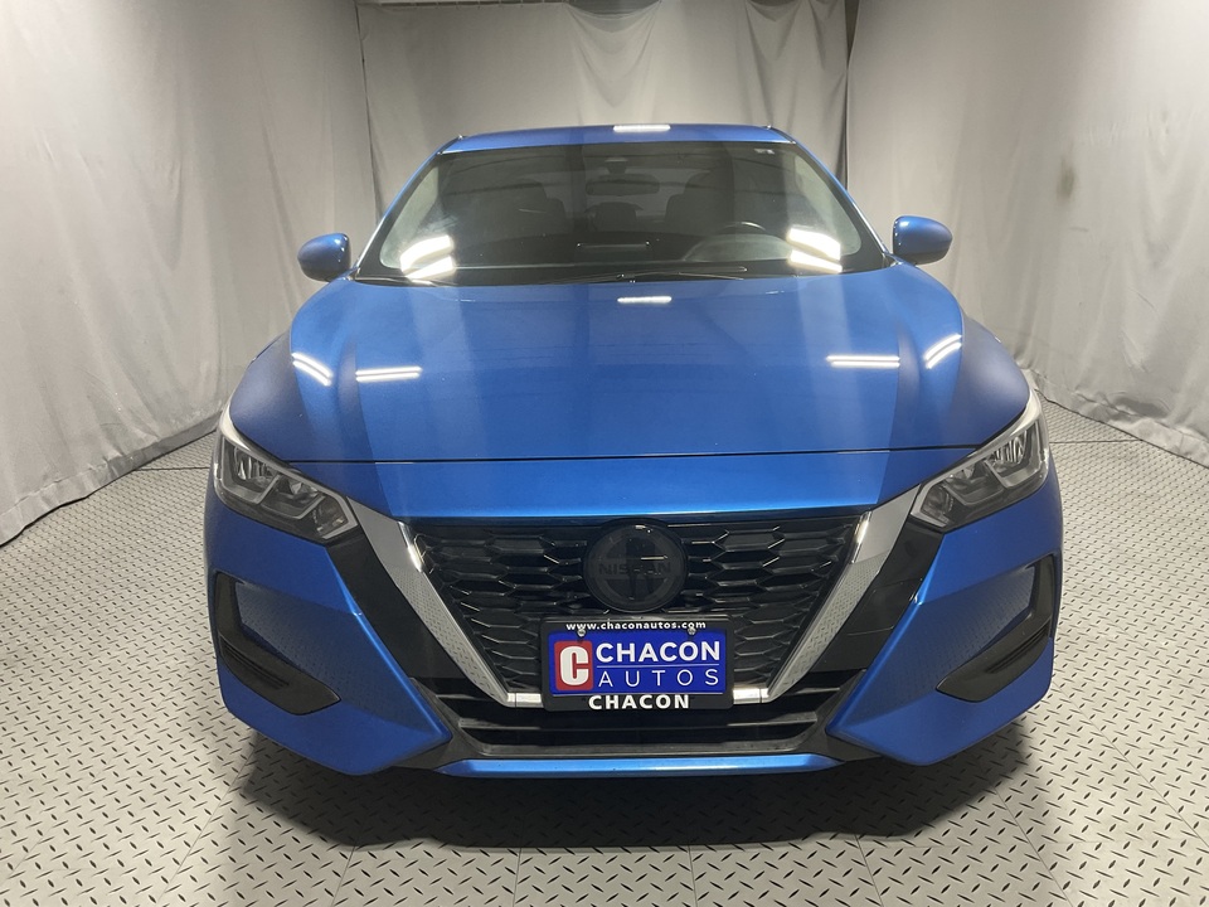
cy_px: 454
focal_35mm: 29
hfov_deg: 61.7
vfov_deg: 48.2
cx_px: 604
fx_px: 1013
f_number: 1.8
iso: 50
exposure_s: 1/60
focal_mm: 3
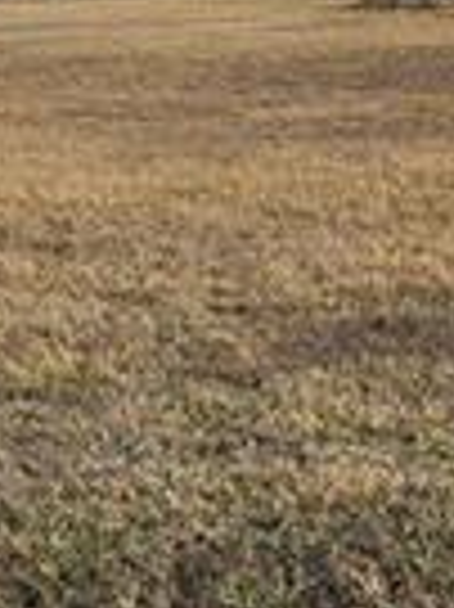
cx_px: -319
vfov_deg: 14.5
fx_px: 2294
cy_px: -167
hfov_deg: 10.7
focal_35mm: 131
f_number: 1.8
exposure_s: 1/1650
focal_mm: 5.54
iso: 25
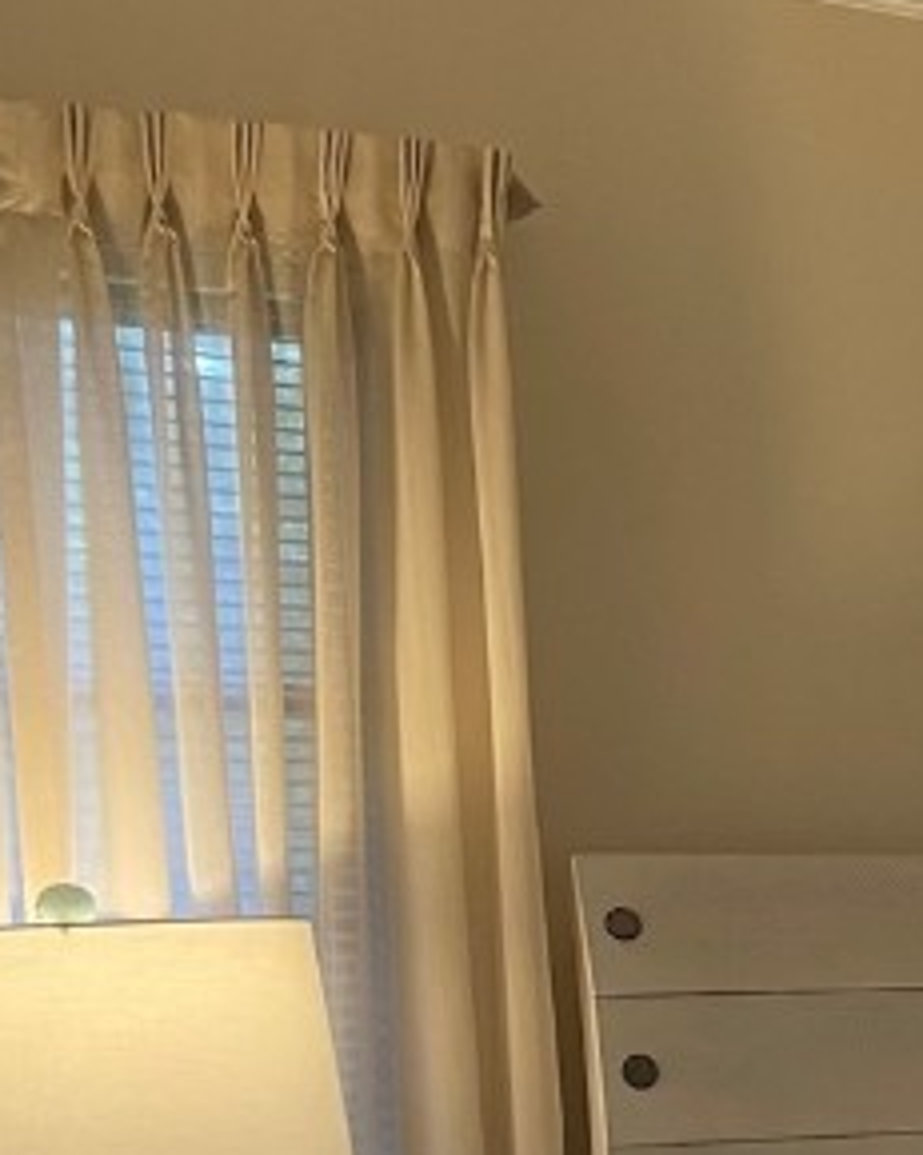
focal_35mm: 90
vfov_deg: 20.7
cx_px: 1518
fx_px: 3075
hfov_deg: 15.3
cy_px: 1115
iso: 100
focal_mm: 4.2
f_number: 1.6
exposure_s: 1/60
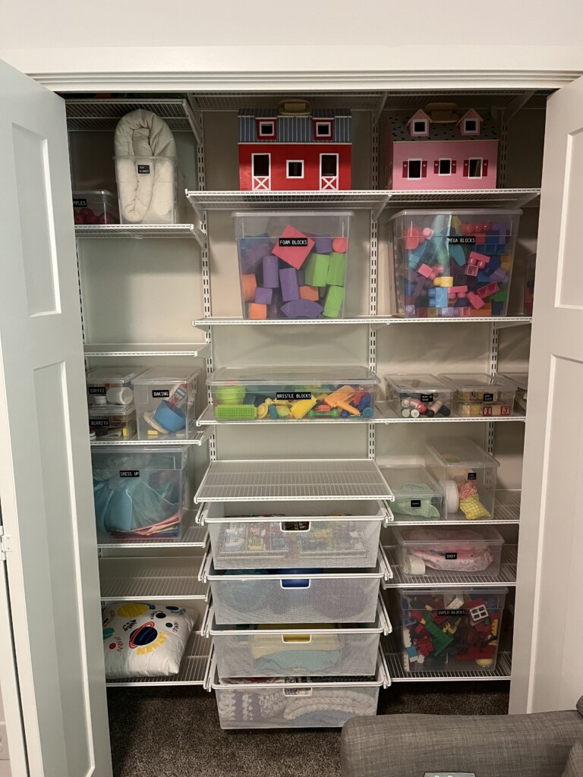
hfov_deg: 53.1
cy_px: 388
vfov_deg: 67.3
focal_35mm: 26
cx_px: 292
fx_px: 584
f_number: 1.6
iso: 500
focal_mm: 5.1
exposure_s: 1/60
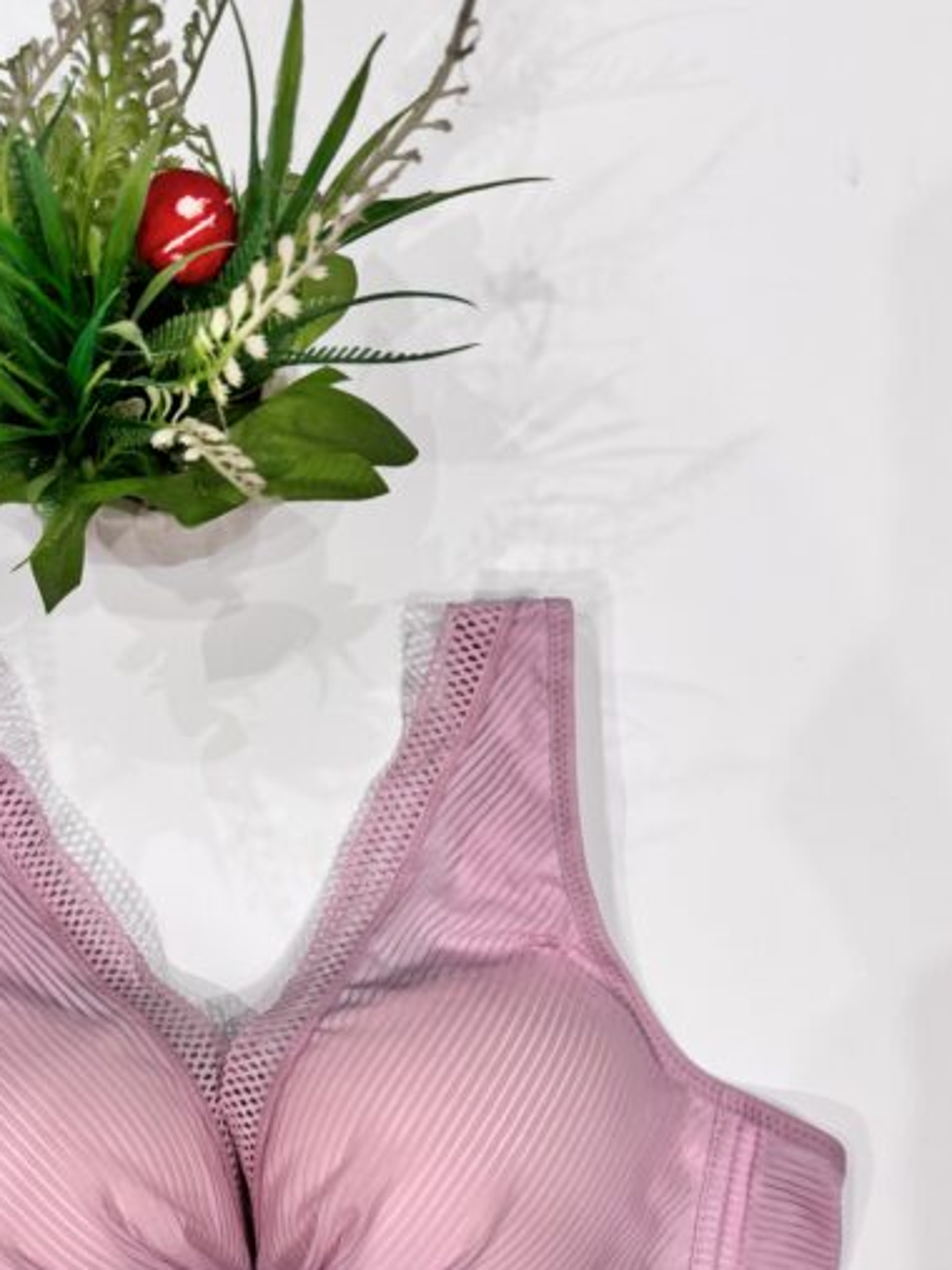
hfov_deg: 39.1
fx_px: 1321
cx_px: 301
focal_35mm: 36
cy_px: 867
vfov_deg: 50.3
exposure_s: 1/100
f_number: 1.78
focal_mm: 6.76
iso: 200
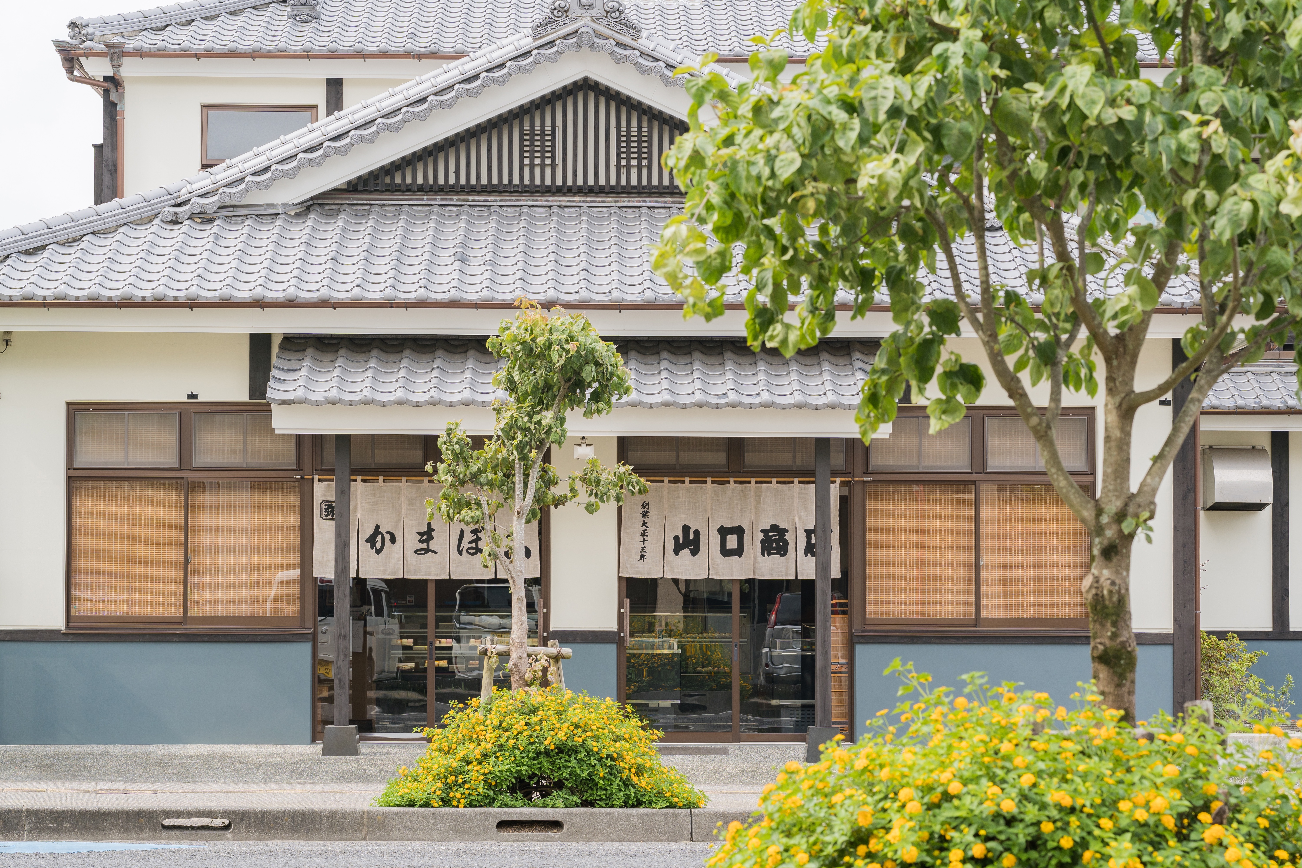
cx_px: 651
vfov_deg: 16.1
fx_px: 3074
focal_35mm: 85
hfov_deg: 23.9
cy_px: 434
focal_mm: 85
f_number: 8
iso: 100
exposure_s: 1/100
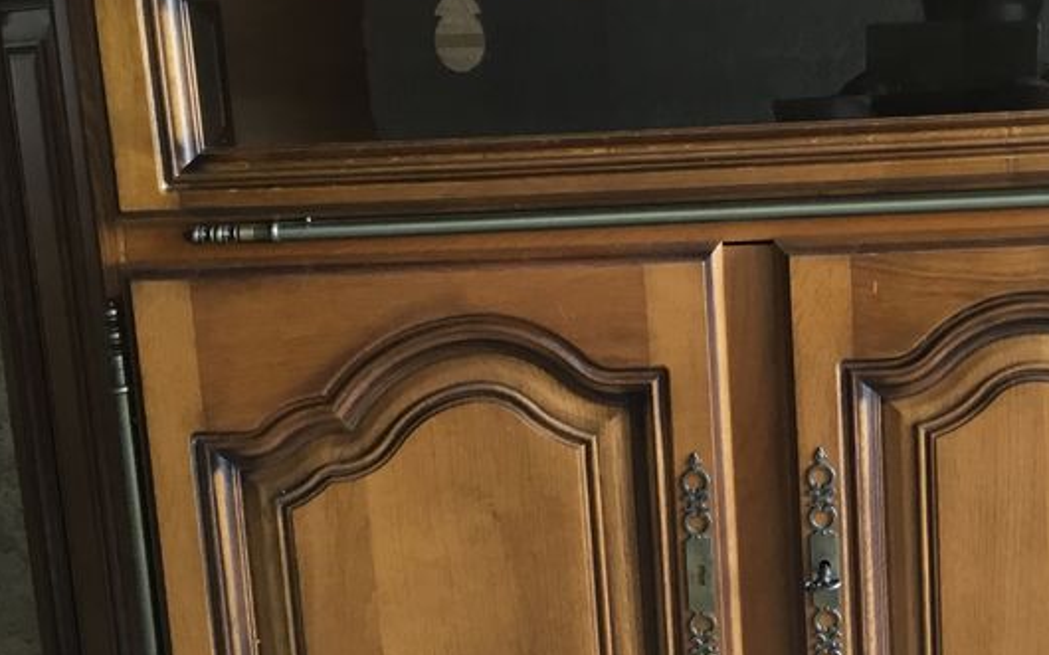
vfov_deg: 20.9
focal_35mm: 62
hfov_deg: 32.5
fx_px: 1772
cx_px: 760
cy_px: 394
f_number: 2.4
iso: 80
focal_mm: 3.3
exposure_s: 1/33
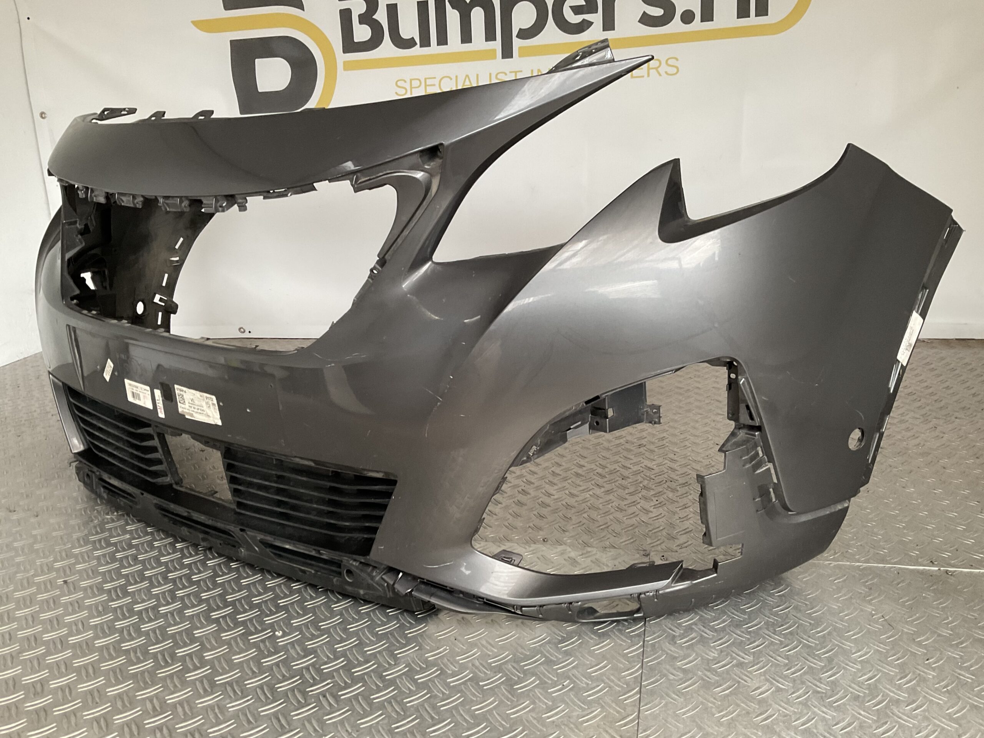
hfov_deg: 61.7
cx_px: 492
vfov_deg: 48.2
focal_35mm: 29
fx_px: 824
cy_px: 369
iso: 80
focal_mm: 3
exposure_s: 1/50
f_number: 1.8
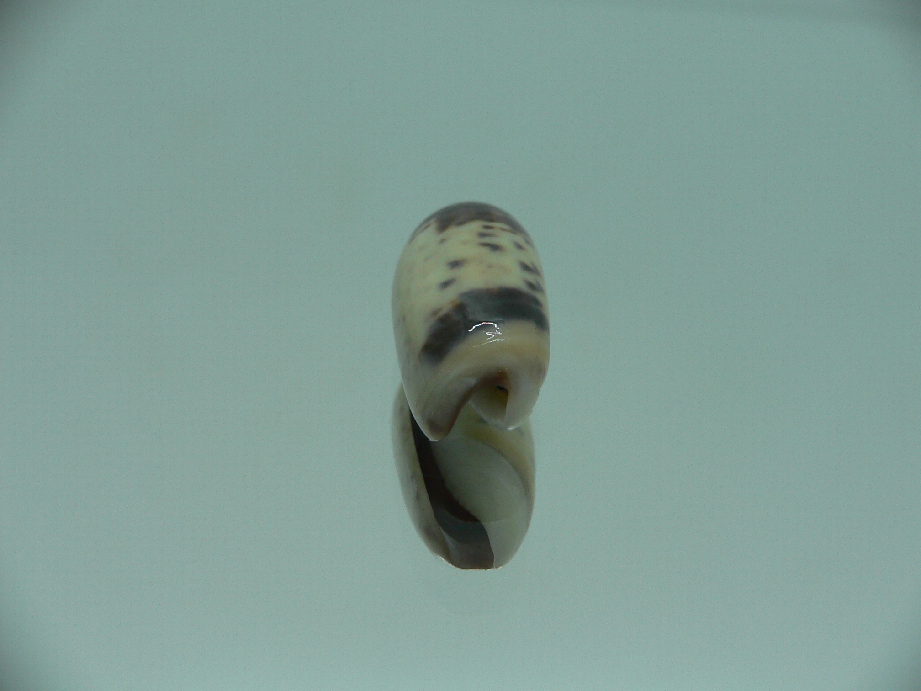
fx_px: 931
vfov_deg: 40.7
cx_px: 460
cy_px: 346
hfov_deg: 52.6
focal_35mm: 35
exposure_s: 1/80
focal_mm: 4.6
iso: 80
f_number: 2.8
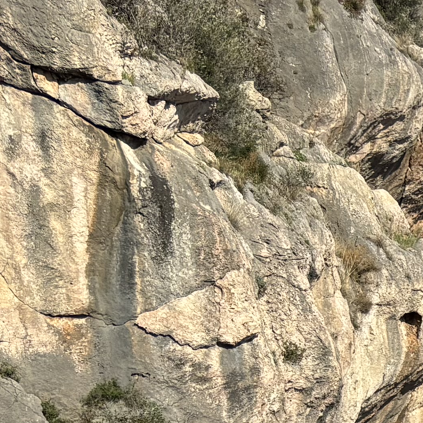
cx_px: 1147
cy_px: 714
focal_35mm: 125
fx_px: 1728
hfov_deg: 10.8
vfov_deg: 12.9
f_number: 1.6
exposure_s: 1/4425
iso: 50
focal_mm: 5.96
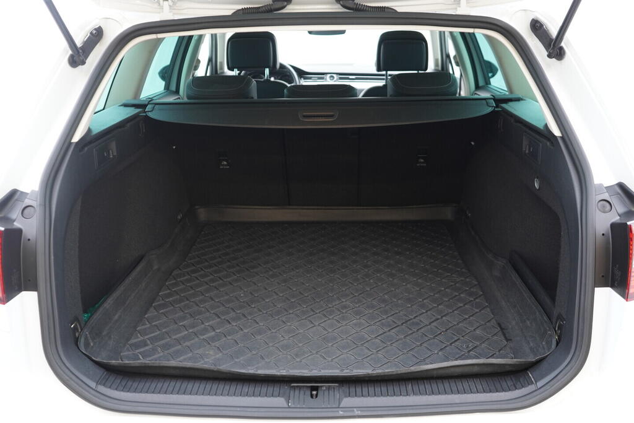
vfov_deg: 36.9
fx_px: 634
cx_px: 317
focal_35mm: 36
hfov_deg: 53.1
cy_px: 212
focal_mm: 24
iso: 400
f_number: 2.8
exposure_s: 1/40
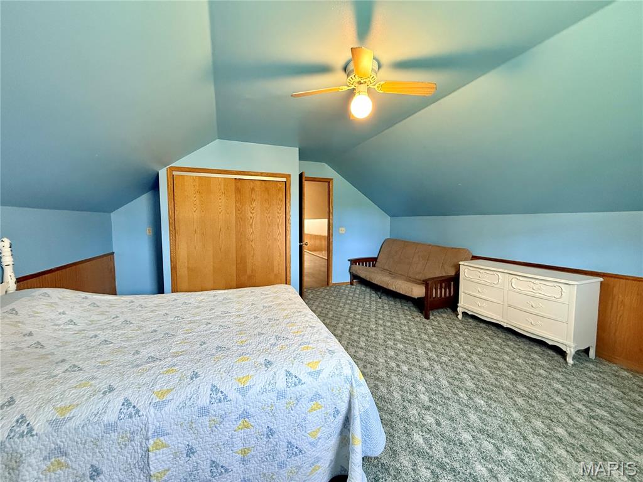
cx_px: 322
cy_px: 241
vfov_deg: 85.7
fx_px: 260
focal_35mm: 14
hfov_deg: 102.1
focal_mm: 2.22
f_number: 2.2
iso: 640
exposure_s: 1/60
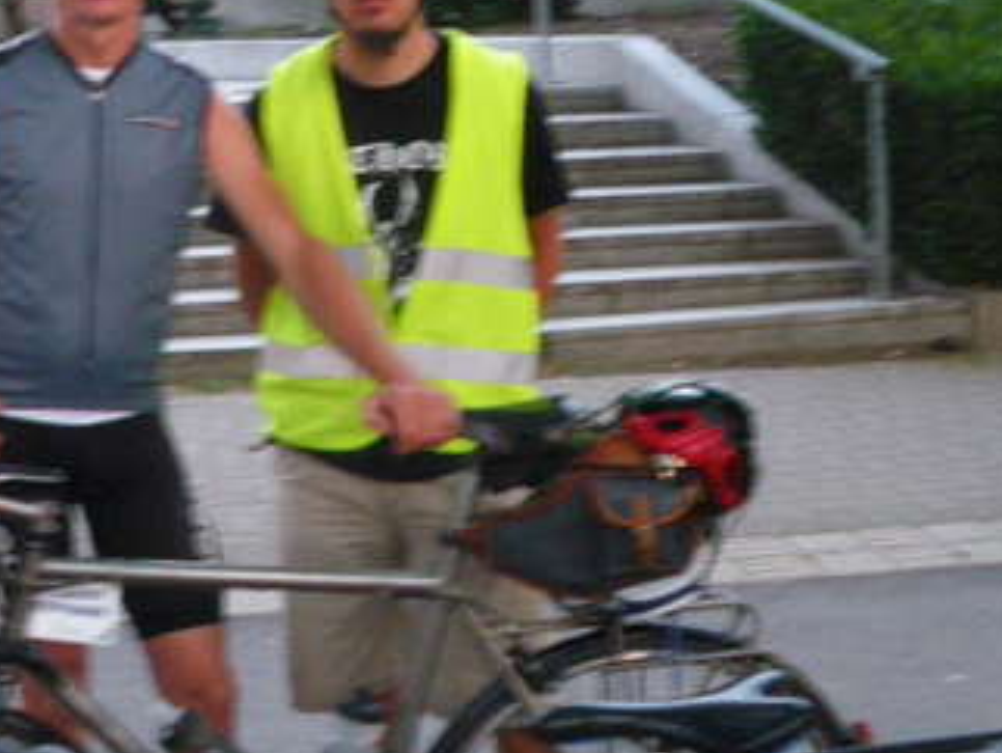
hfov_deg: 28.7
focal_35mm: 67
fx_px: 1941
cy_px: 308
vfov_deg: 21.9
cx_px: 311
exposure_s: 1/5
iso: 800
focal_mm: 6.3
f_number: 3.5
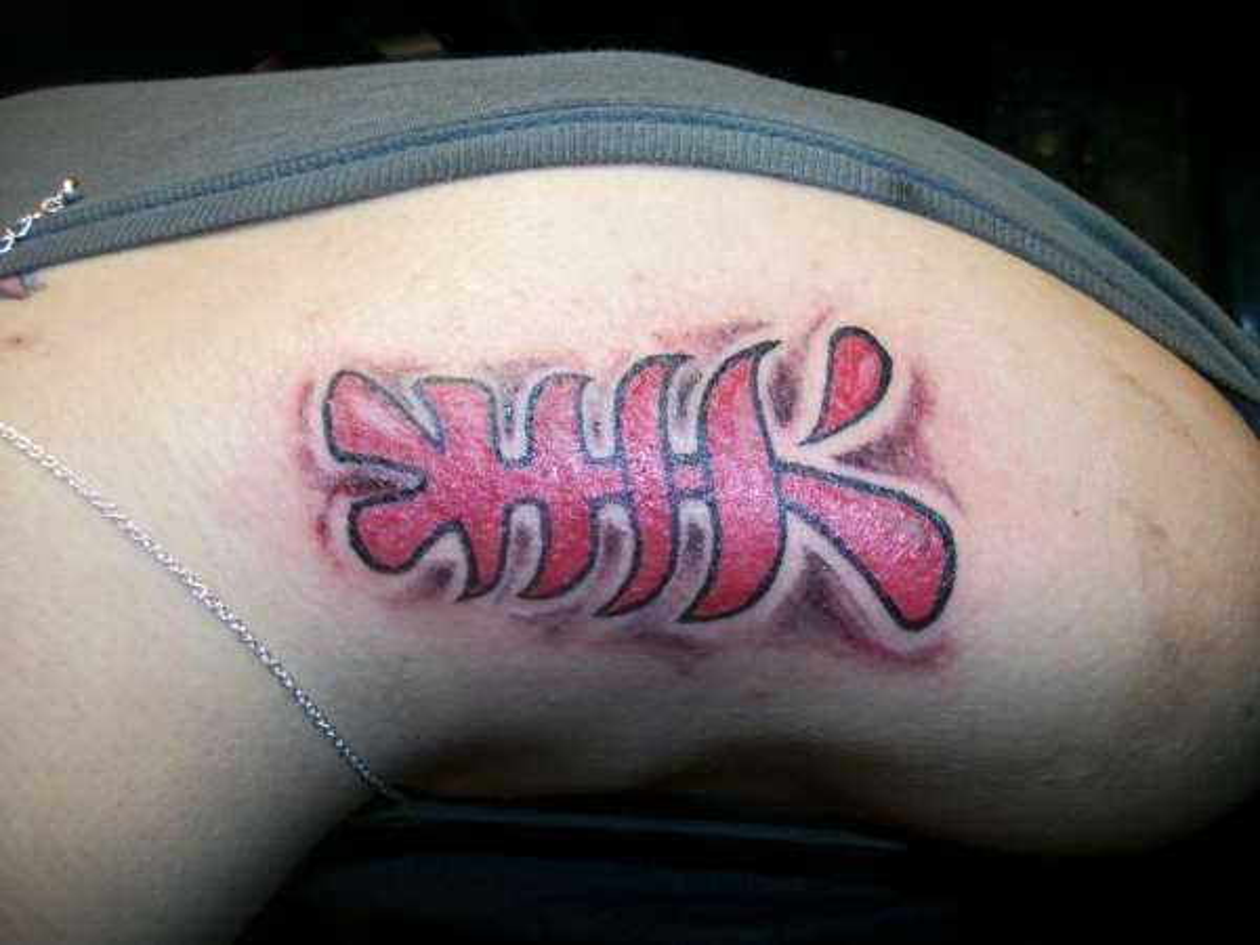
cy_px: 472
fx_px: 1165
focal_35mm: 32
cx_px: 630
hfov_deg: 56.8
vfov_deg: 44.2
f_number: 2.9
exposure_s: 1/30
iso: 160
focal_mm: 5.7
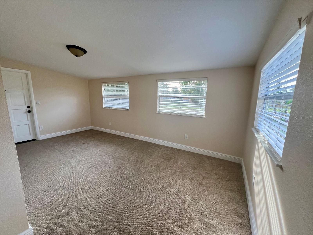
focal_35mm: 13
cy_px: 118
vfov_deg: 89.9
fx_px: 118
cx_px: 156
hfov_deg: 106.2
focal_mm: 1.57
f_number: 1.8
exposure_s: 1/99
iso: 50
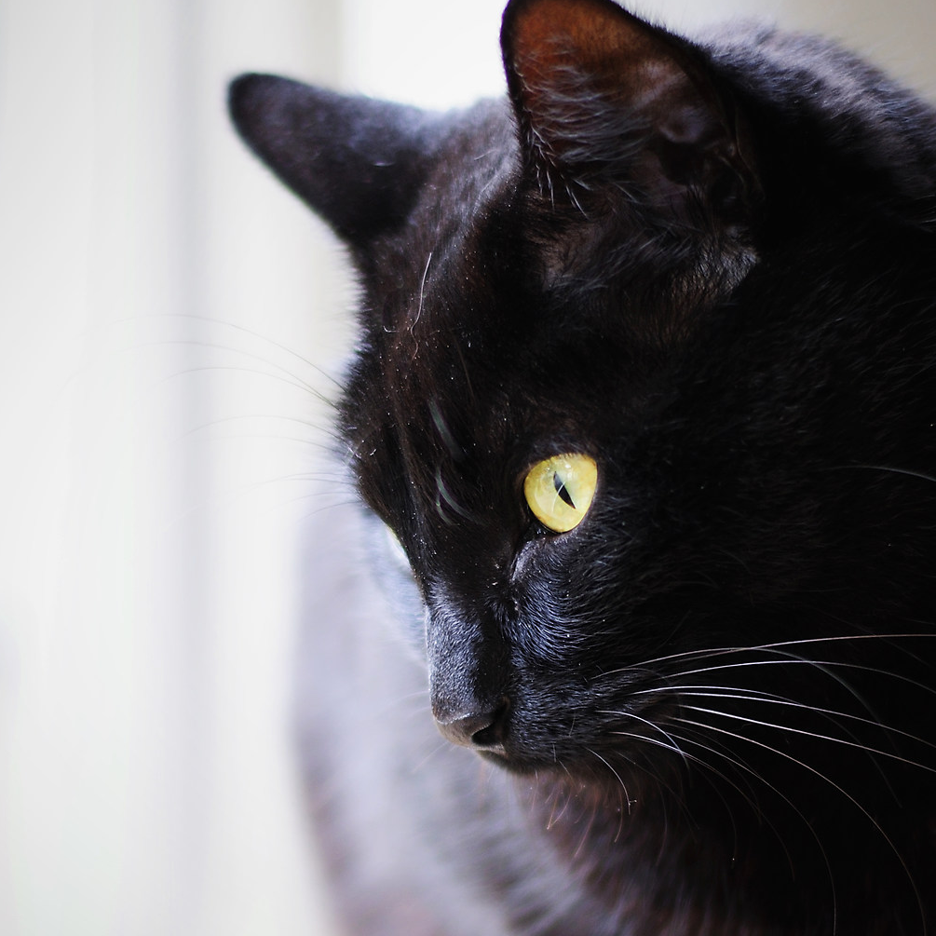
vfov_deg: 11.5
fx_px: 4650
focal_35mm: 152
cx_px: 526
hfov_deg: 11.5
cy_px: 717
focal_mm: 50
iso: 200
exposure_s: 1/50
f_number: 1.8
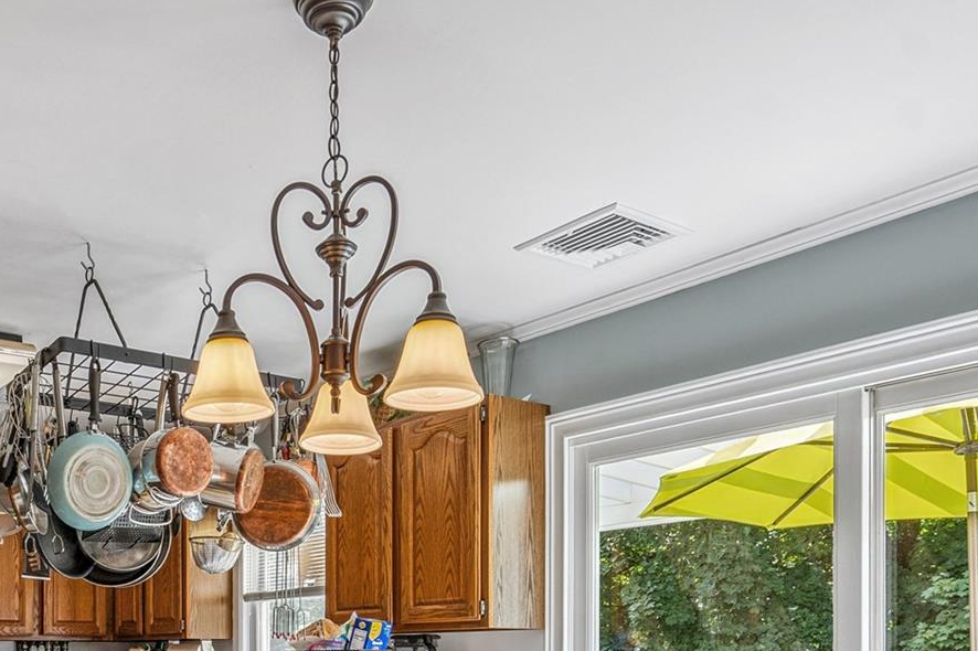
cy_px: 687
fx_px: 1005
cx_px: 196
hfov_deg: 48.9
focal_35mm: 37
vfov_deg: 32.3
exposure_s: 1/80
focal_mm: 16
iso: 160
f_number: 5.6
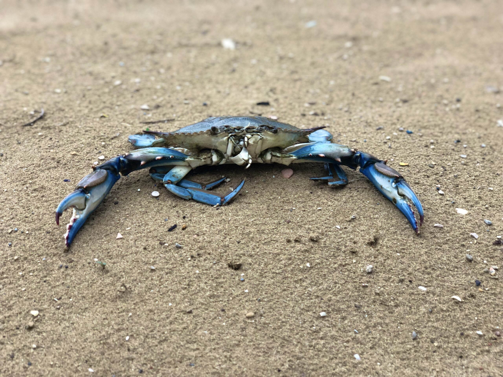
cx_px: 252
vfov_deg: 28.0
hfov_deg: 36.8
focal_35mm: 52
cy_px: 188
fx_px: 756
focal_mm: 6
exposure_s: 1/33
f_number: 2.4
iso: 100
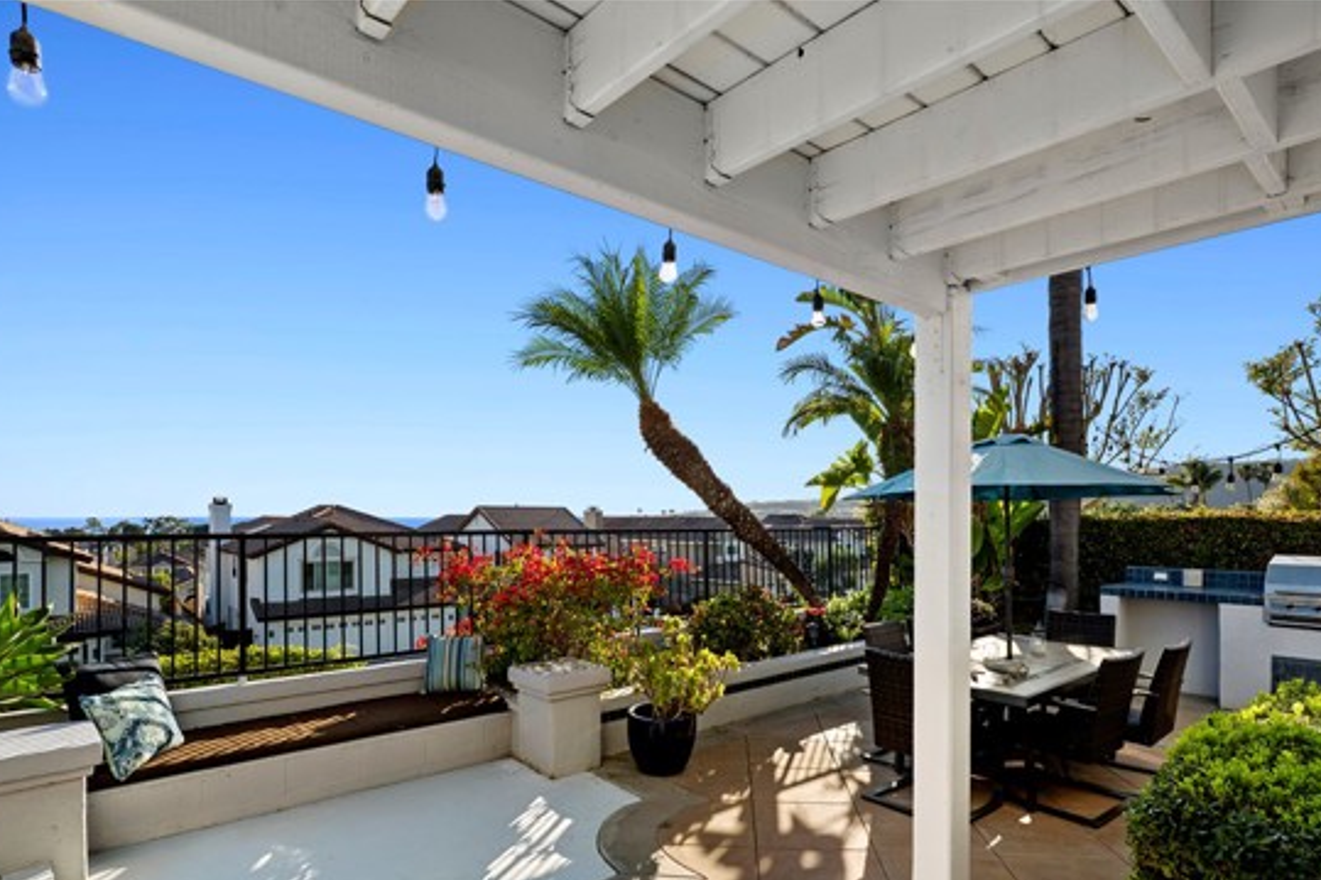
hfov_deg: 86.9
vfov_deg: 64.0
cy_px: 520
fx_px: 697
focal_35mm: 19
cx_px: 669
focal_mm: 16
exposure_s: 1/100
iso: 125
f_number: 9
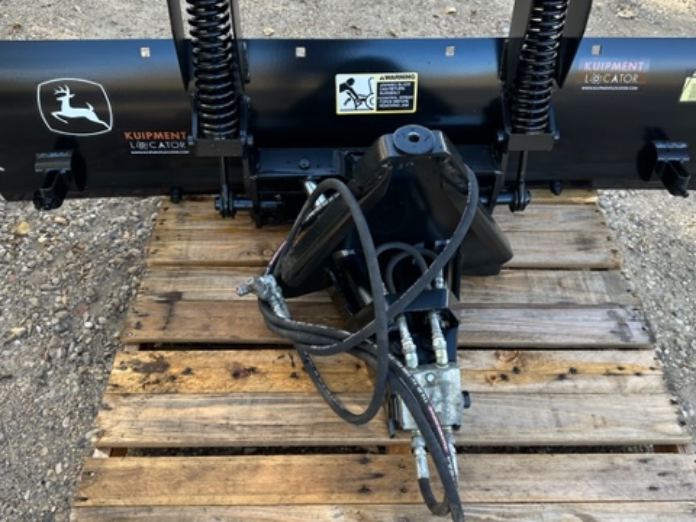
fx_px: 643
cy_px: 251
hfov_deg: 56.8
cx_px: 367
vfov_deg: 44.2
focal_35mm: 32
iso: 80
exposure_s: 1/341
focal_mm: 6.86
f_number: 1.78
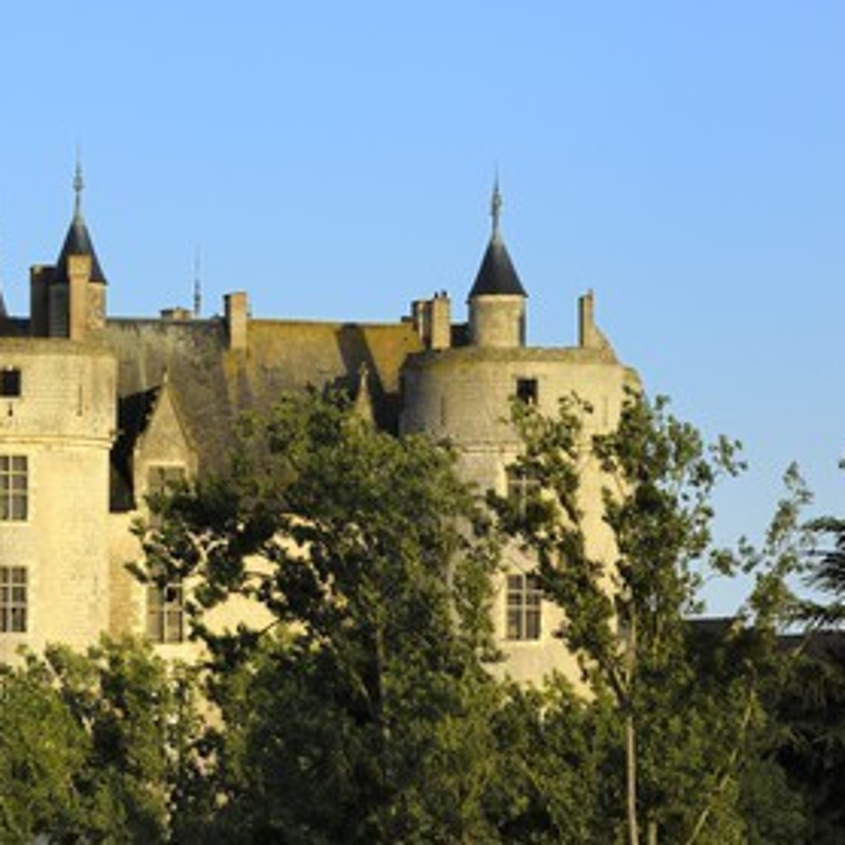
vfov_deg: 5.3
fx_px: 9059
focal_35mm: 328
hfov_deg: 5.3
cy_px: 422
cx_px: 239
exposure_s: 1/160
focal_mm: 170
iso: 100
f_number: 6
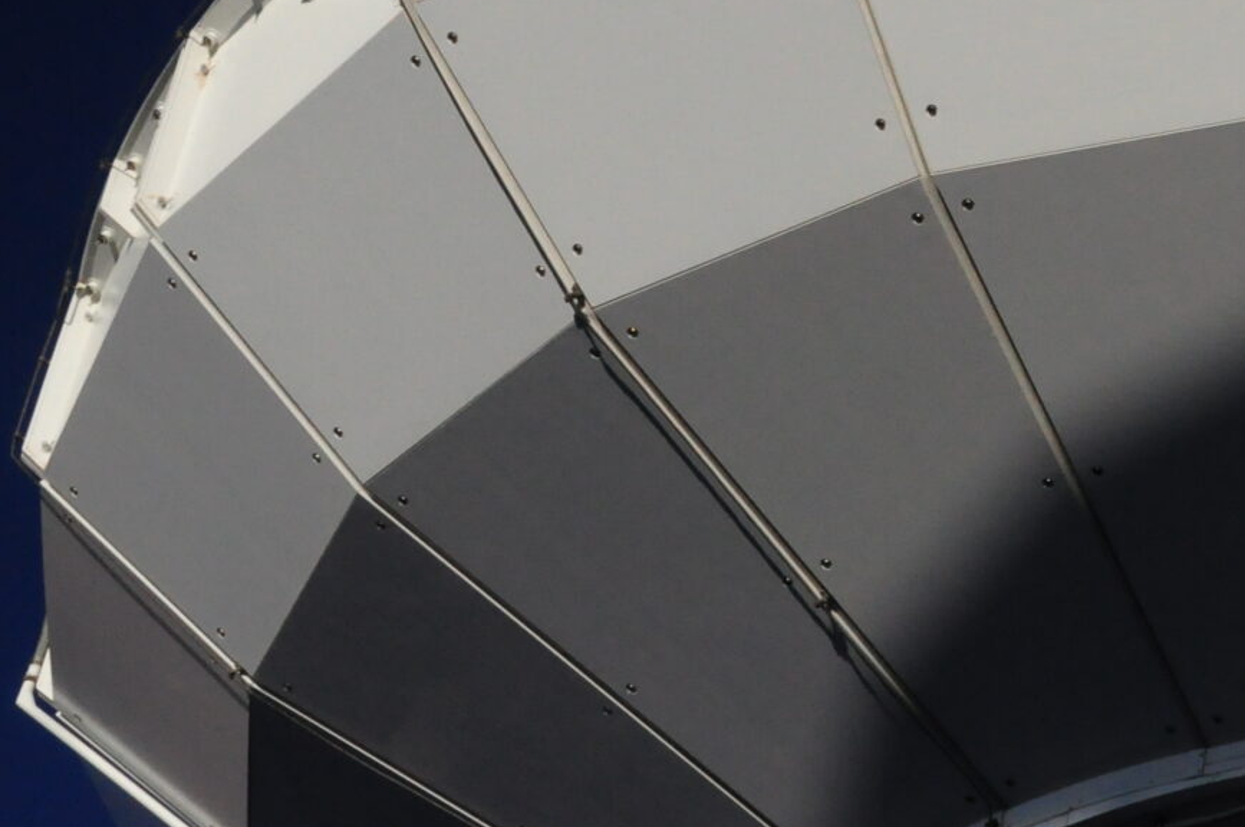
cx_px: 1607
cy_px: 369
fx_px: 3731
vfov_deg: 12.6
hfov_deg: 17.8
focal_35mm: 108
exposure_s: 1/800
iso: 1250
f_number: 14
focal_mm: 26
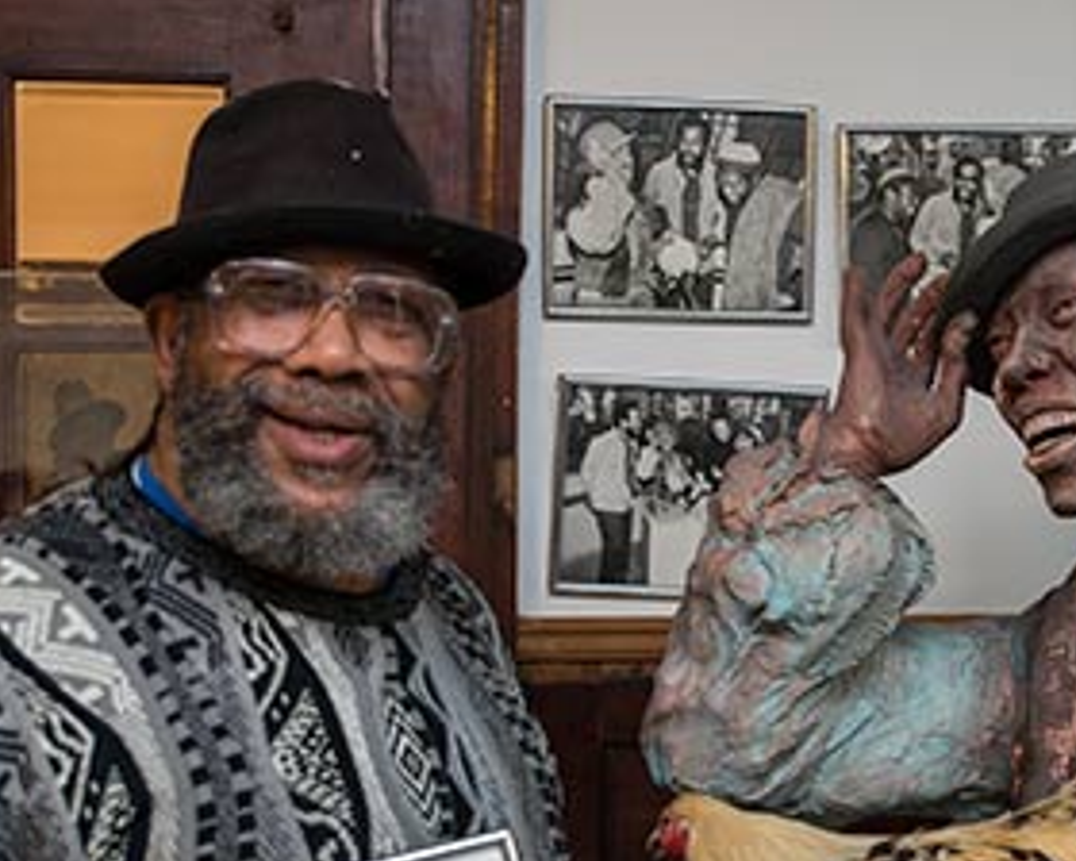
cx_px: 649
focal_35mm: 66
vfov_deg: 22.7
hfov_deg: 28.6
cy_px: 728
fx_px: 2102
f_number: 4
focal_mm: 34
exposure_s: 1/60
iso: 200
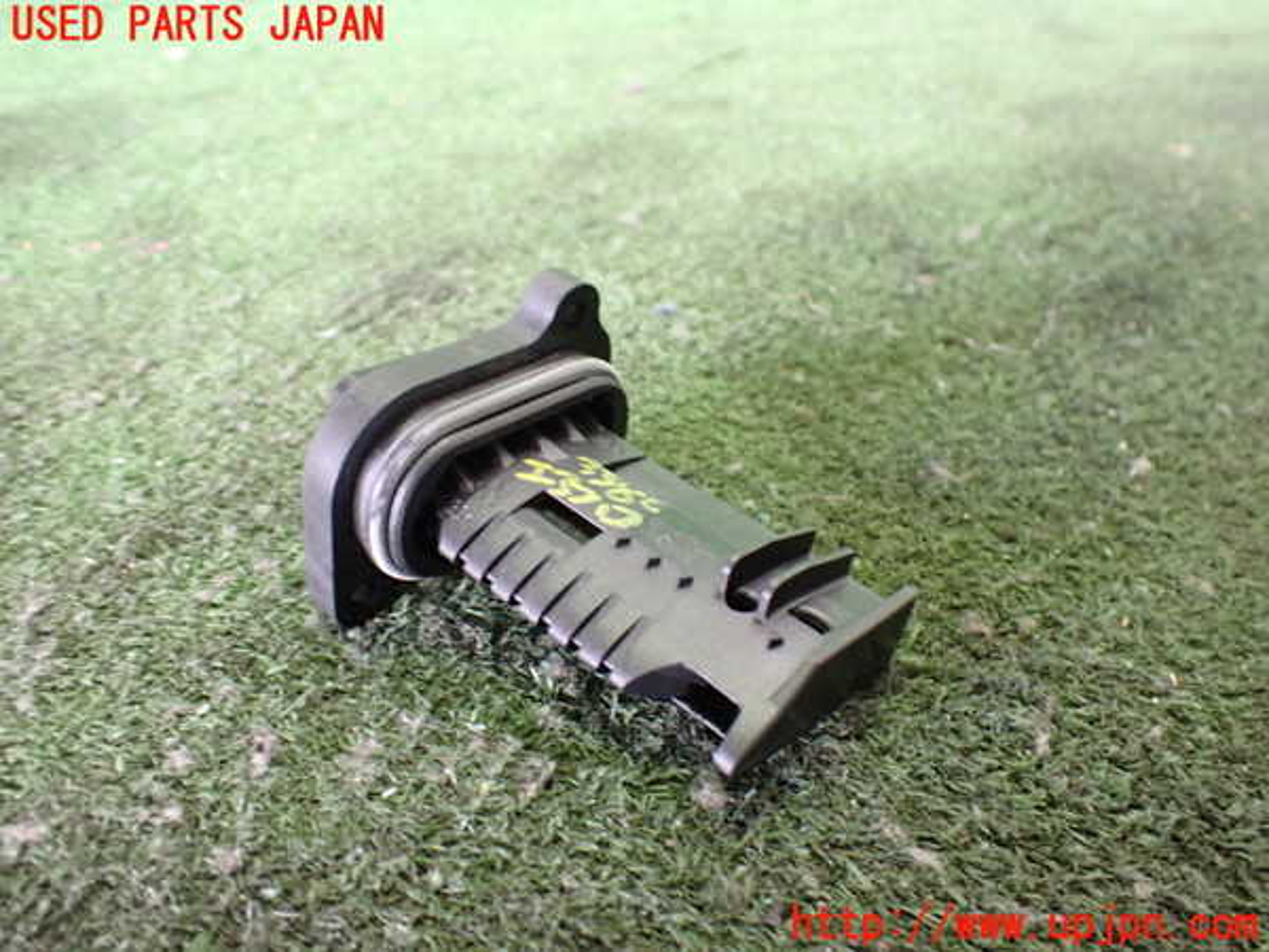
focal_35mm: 30
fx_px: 1100
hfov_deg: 60.0
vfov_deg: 46.8
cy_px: 476
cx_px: 634
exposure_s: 1/40
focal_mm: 5.4
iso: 800
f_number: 2.3
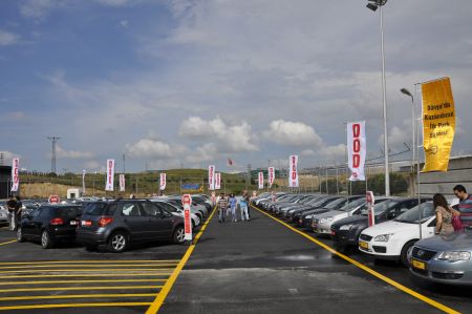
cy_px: 157
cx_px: 236
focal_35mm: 32
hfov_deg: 59.5
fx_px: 413
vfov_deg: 41.6
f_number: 11
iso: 200
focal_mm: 21
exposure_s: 1/500
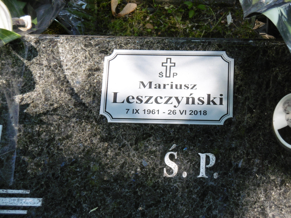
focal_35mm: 139
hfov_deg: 14.2
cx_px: 146
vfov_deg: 10.7
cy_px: 109
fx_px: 1169
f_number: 5.2
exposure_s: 1/100
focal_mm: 24.8
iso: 250
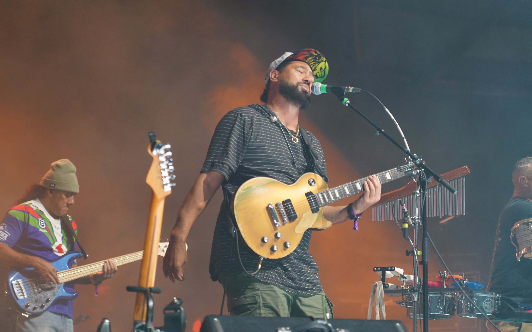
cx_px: 257
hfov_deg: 18.8
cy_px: 152
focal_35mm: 111
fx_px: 1609
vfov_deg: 11.8
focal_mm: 105
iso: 2000
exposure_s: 1/160
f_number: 4
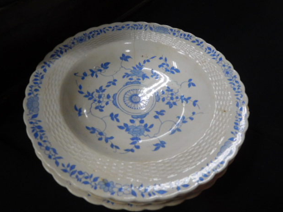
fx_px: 213
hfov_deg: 67.3
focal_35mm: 26
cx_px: 143
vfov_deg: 53.1
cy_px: 102
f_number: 3.4
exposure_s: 1/30
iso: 220
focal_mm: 4.5
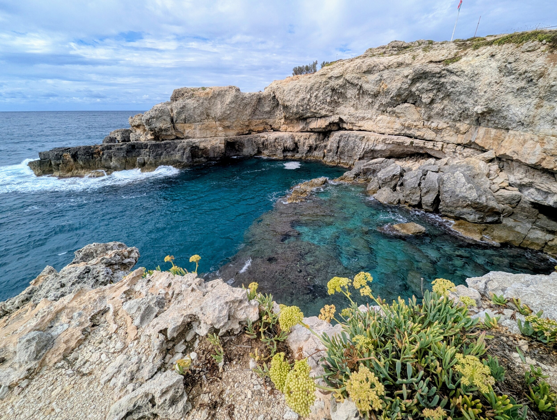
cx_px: 278
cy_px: 210
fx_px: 209
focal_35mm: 13
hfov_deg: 106.1
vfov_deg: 90.1
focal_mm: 1.95
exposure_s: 1/1597
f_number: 2.2
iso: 46
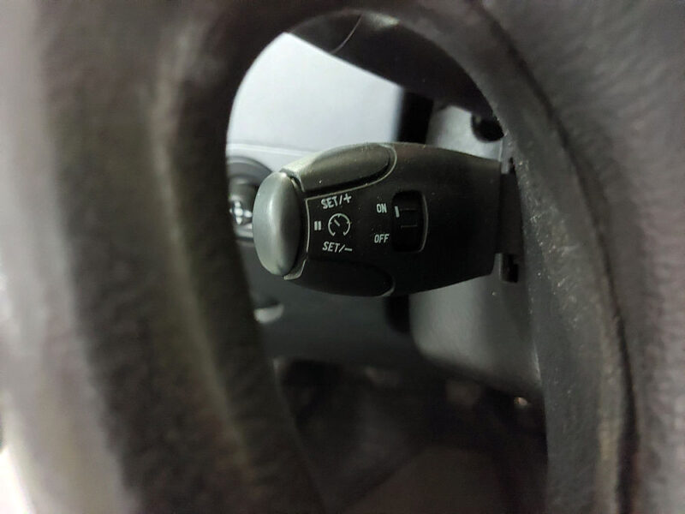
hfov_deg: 69.4
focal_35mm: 25
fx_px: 495
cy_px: 257
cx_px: 342
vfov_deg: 54.9
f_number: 1.8
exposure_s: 1/7
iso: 2500
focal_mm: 5.23
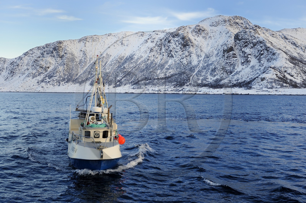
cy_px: 102
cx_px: 153
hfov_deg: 50.7
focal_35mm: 38
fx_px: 323
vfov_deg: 35.0
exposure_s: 1/250
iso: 200
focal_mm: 38
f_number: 5
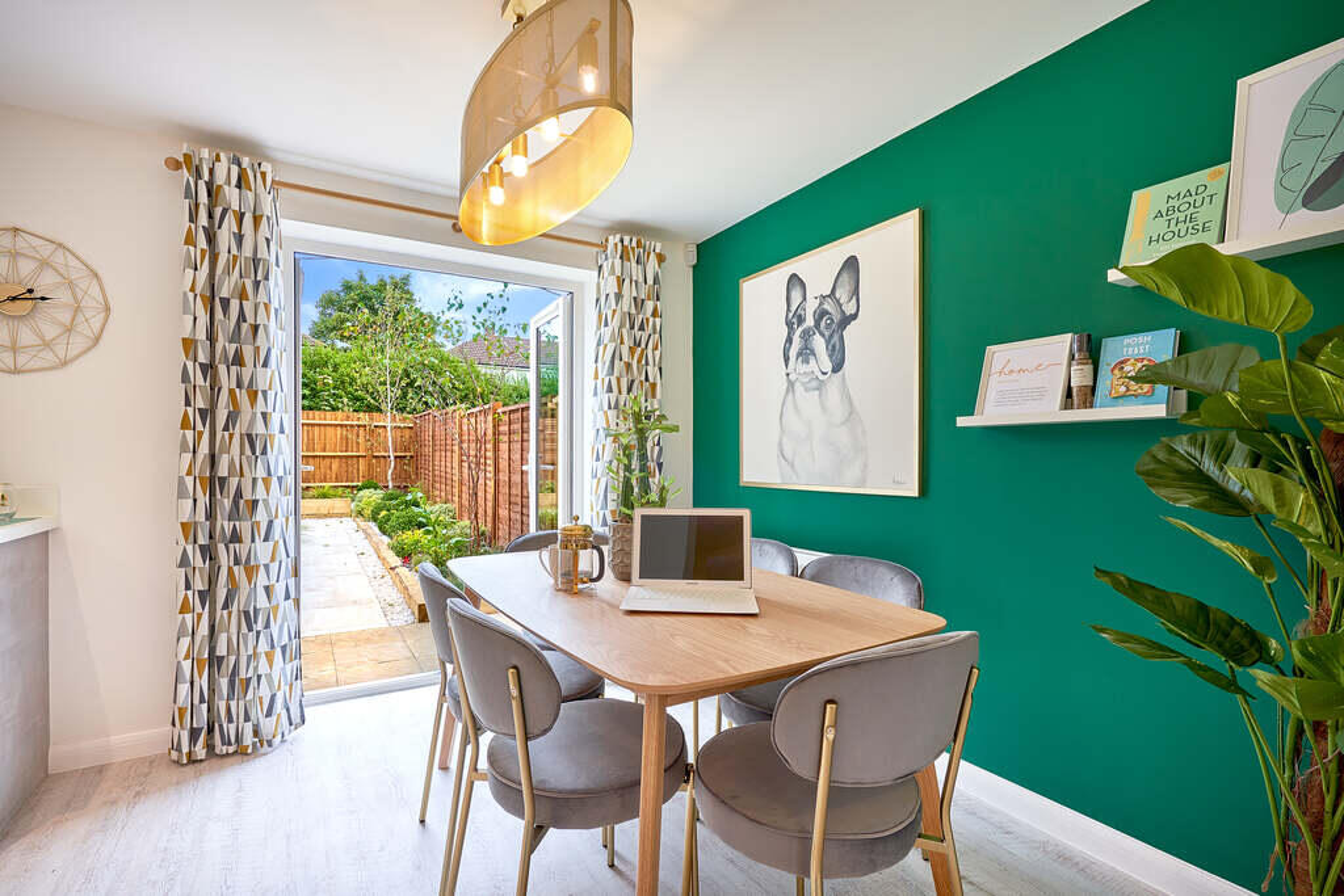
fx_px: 597
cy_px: 448
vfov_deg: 73.8
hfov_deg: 96.7
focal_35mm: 16
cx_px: 672
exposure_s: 1/5
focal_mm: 16
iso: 100
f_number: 10
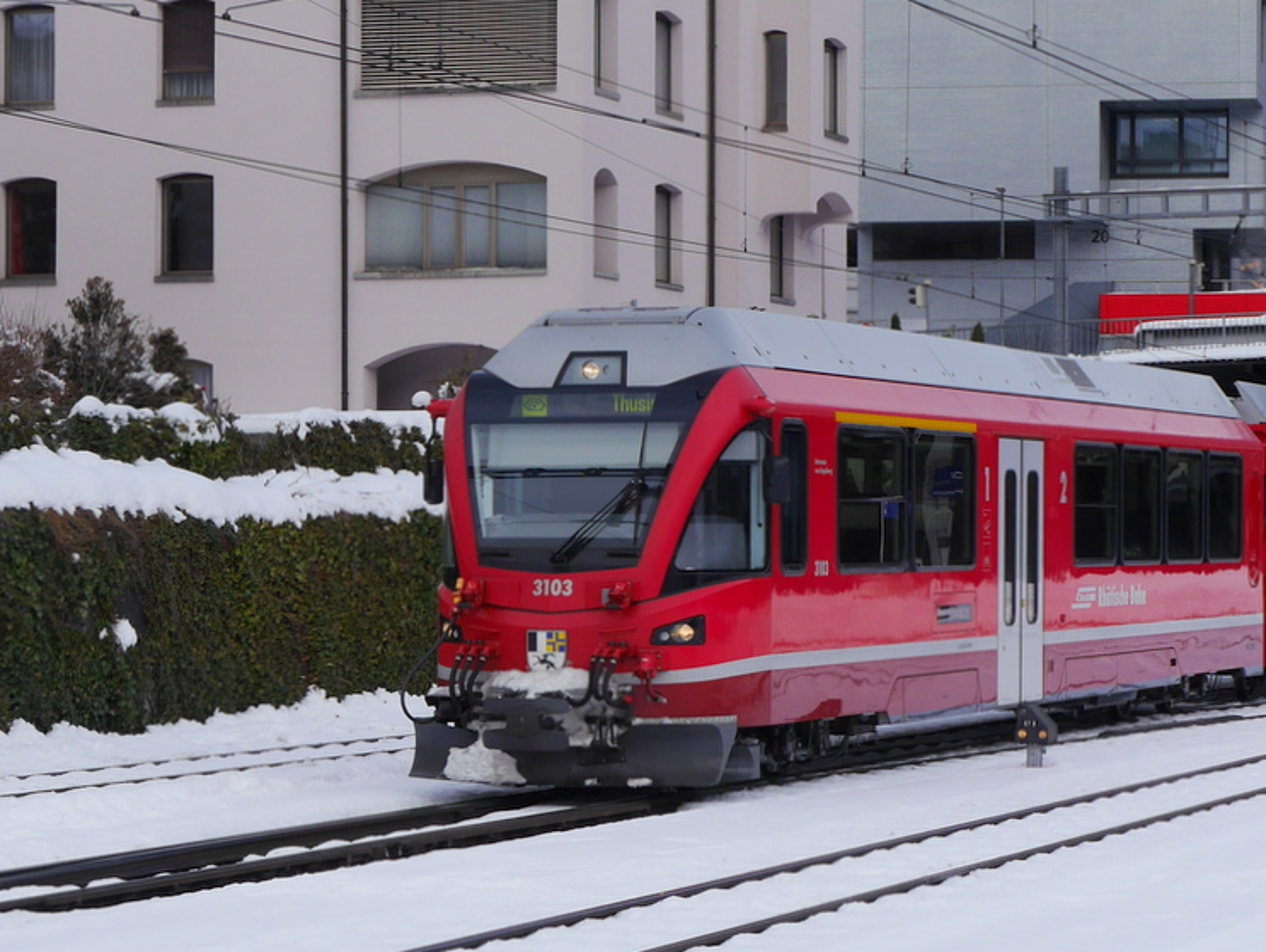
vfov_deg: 19.9
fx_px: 2709
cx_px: 930
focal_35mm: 74
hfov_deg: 26.0
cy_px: 455
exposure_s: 1/320
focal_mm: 25
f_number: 8
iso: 160
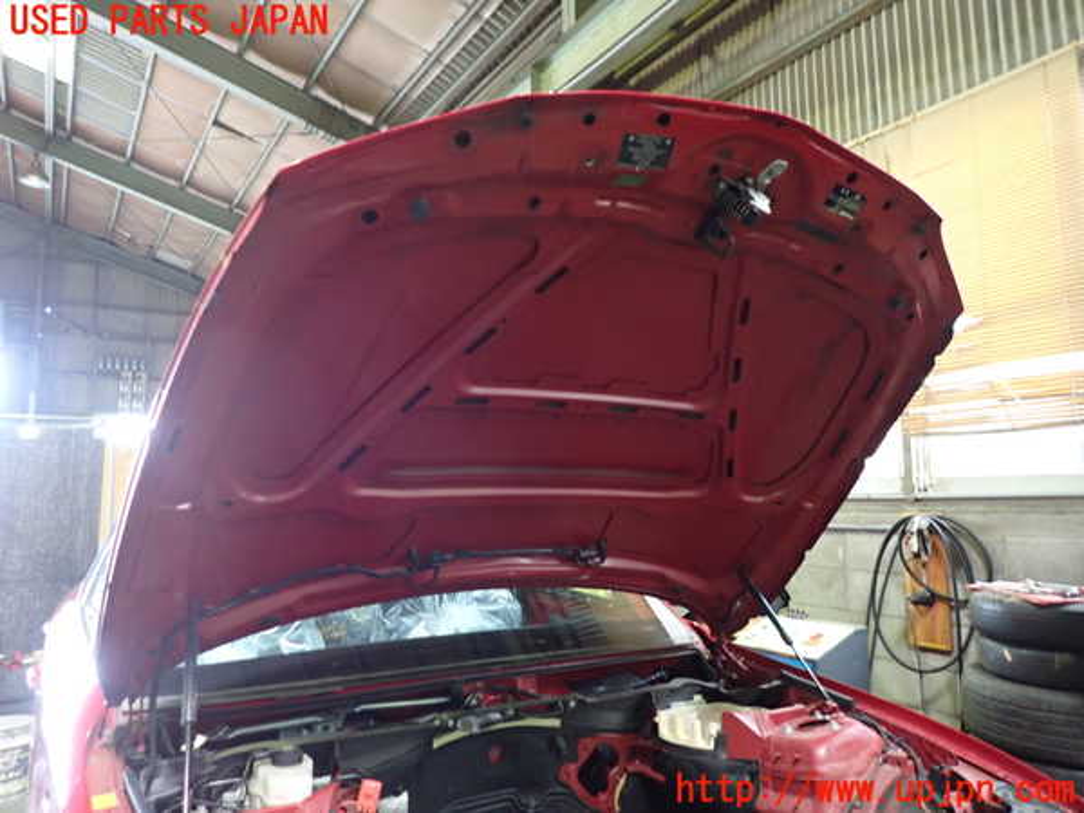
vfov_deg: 54.9
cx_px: 542
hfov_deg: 69.4
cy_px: 406
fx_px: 783
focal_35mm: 25
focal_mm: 4.5
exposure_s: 1/30
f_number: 2
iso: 640
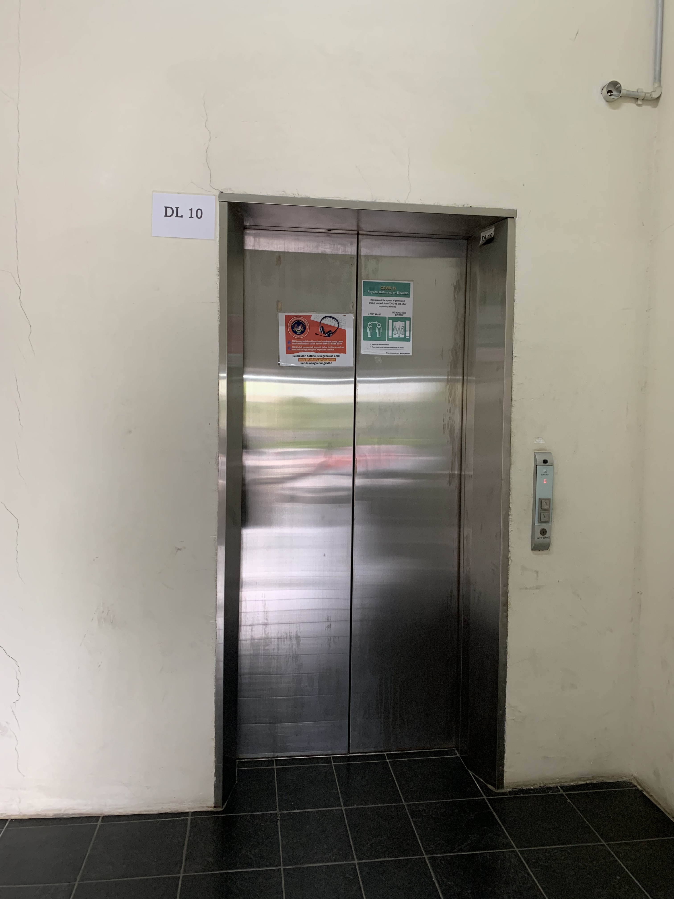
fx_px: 675
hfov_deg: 53.1
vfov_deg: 67.3
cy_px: 450
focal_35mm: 26
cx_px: 337
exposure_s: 1/60
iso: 125
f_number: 1.8
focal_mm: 4.25
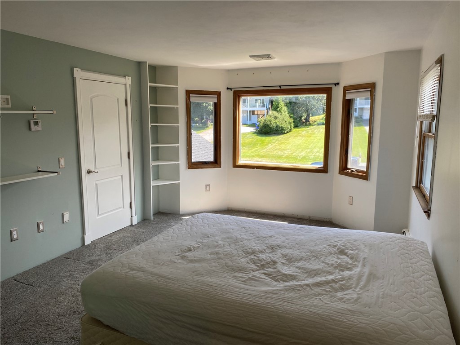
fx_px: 346
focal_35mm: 26
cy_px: 172
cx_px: 230
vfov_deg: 53.1
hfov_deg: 67.3
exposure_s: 1/165
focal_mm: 4.25
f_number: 1.8
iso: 32
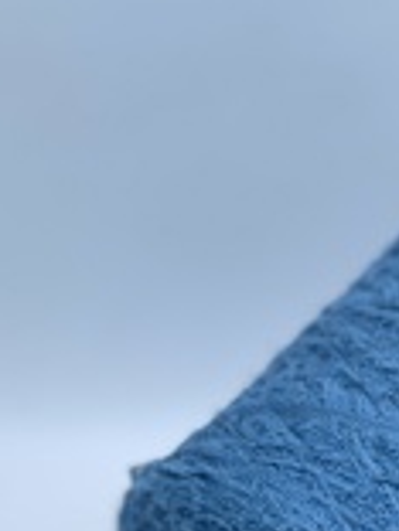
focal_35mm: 197
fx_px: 3028
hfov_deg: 7.5
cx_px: 494
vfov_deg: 10.0
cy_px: 514
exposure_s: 1/121
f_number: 2.2
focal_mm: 7.5
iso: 20
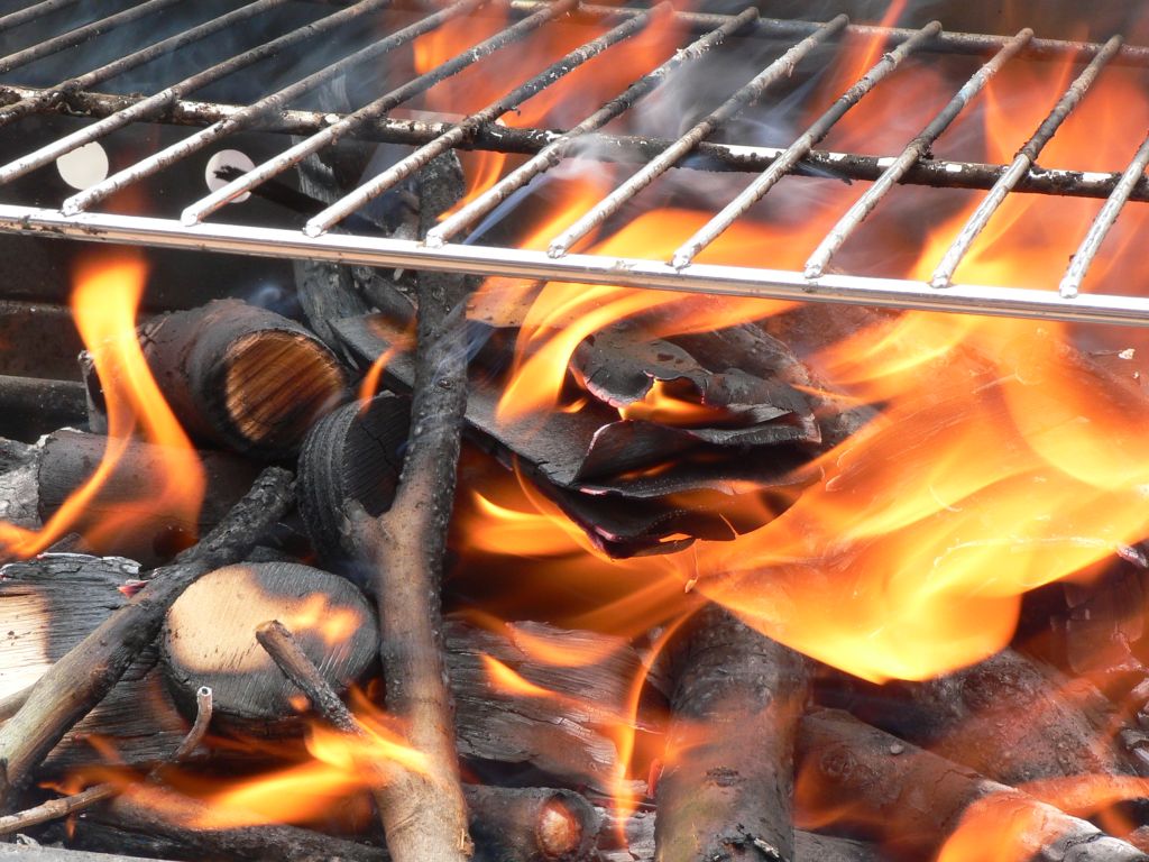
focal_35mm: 130
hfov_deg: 15.2
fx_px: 4315
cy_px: 431
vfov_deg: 11.4
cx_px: 574
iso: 80
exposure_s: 1/30
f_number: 8
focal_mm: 21.6
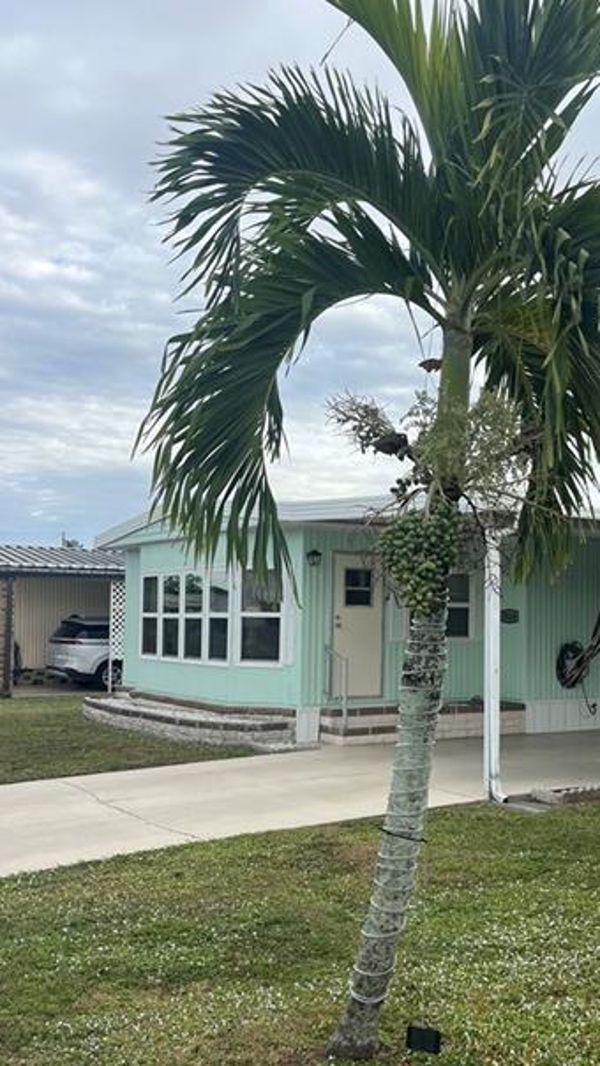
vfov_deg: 55.2
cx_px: 438
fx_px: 1018
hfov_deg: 32.3
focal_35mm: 36
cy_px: 579
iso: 50
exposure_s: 1/1238
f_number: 1.6
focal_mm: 5.1
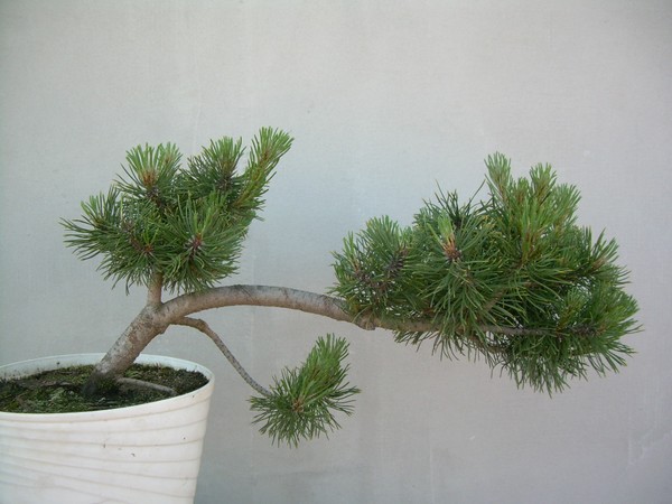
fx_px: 738
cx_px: 336
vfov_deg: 37.7
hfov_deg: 49.0
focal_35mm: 38
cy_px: 252
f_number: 2.8
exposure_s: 1/149
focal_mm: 6.3
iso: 50
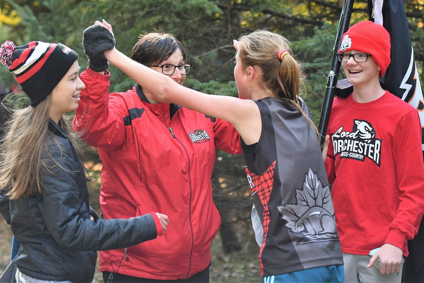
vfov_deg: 13.0
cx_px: 212
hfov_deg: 19.5
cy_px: 142
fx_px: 1237
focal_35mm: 105
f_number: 2.8
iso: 640
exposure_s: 1/1000
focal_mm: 70
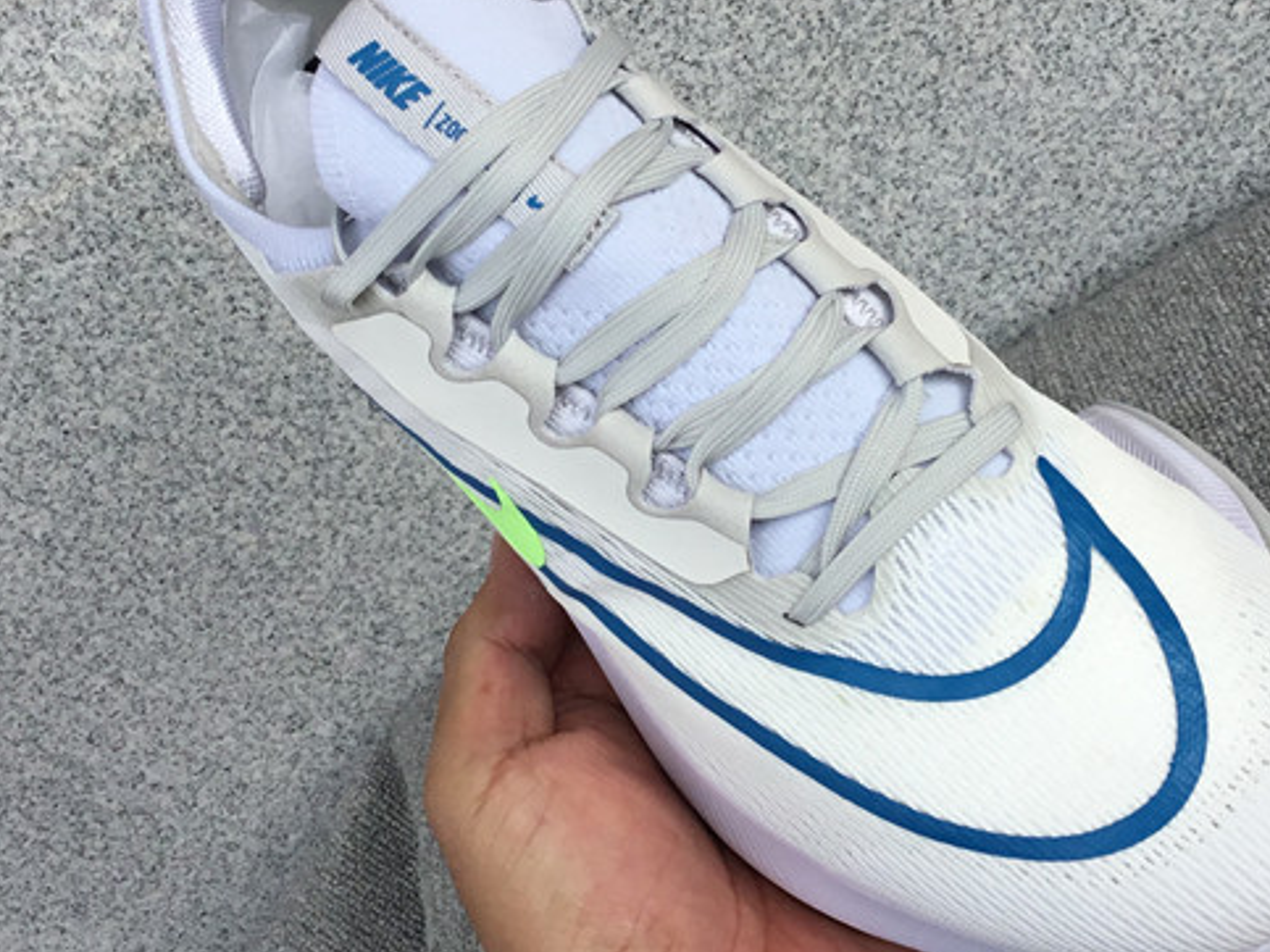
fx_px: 2237
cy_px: 437
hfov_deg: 31.6
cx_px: 741
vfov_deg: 24.0
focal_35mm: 61
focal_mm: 3.3
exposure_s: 1/776
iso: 25
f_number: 2.4
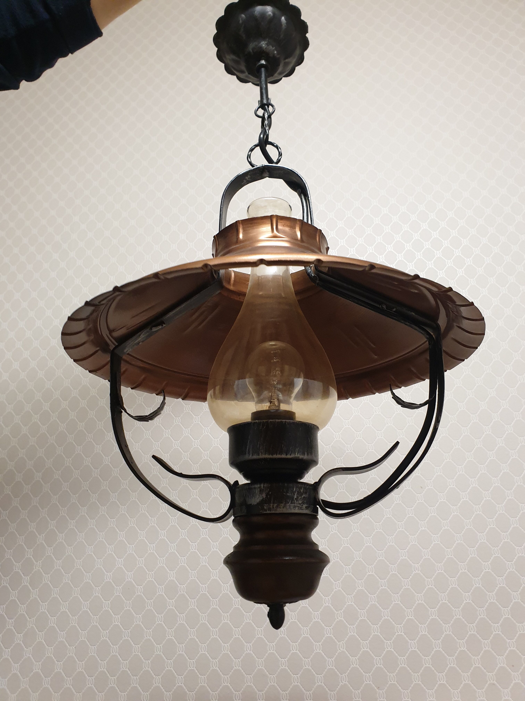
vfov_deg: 67.3
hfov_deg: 53.1
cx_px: 262
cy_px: 350
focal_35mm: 26
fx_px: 526
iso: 320
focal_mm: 4.3
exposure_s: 1/33
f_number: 2.4
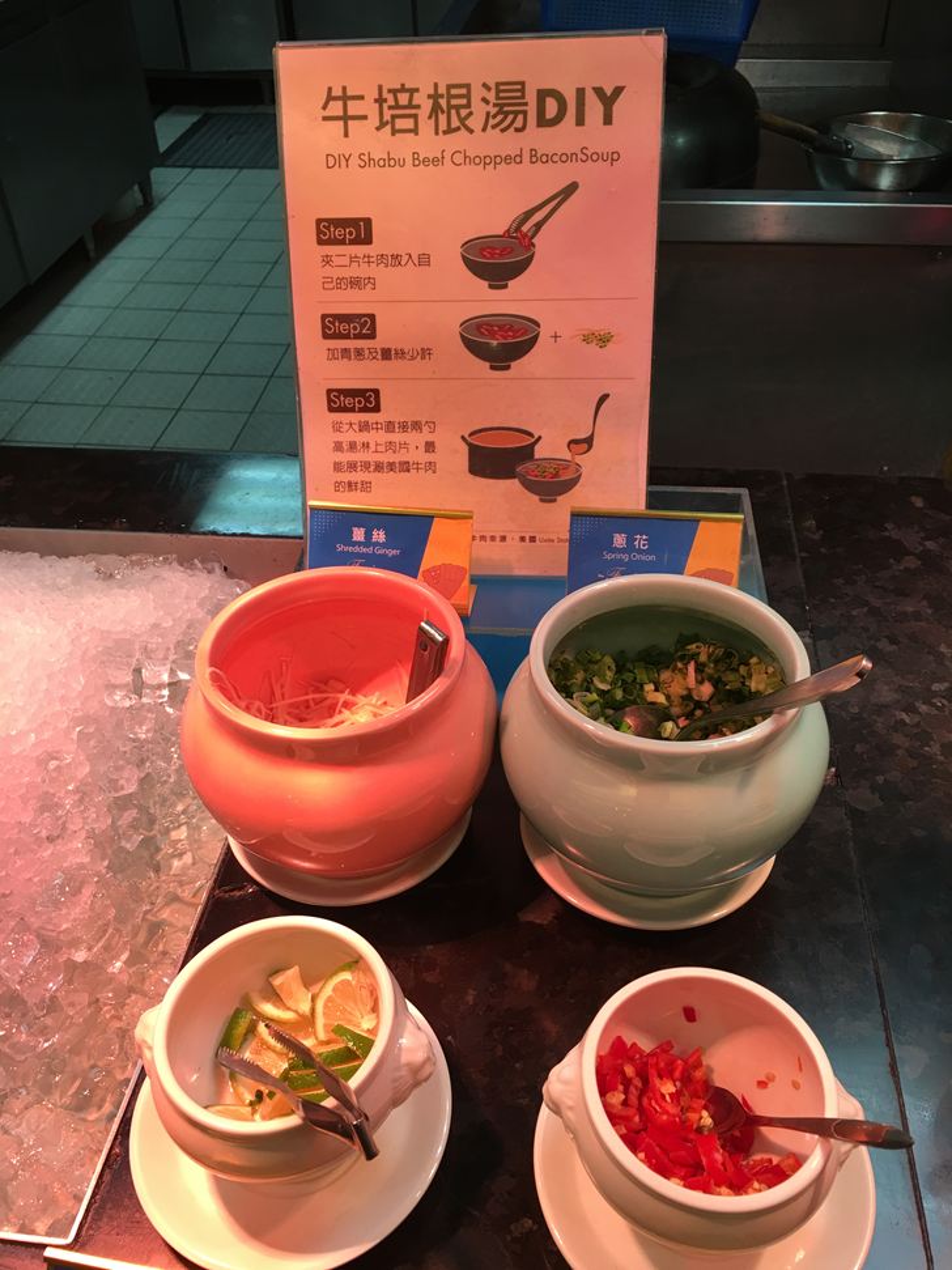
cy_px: 635
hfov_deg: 48.2
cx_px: 476
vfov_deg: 61.7
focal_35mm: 29
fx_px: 1064
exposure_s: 1/15
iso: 25
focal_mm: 4.15
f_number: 2.2
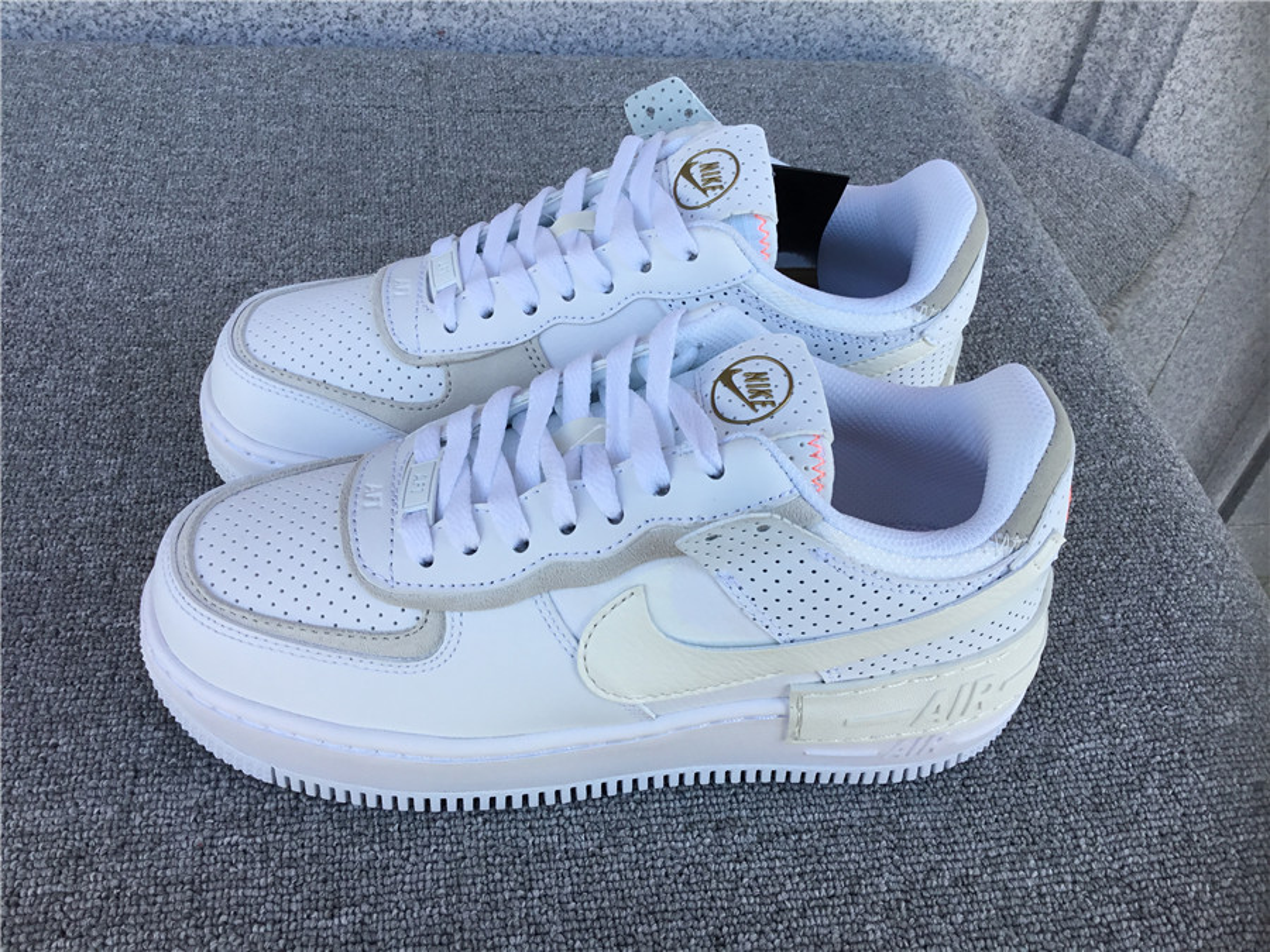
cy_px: 476
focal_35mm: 31
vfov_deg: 45.4
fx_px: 1137
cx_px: 635
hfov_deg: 58.4
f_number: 2.4
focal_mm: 3.3
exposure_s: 1/189
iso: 25
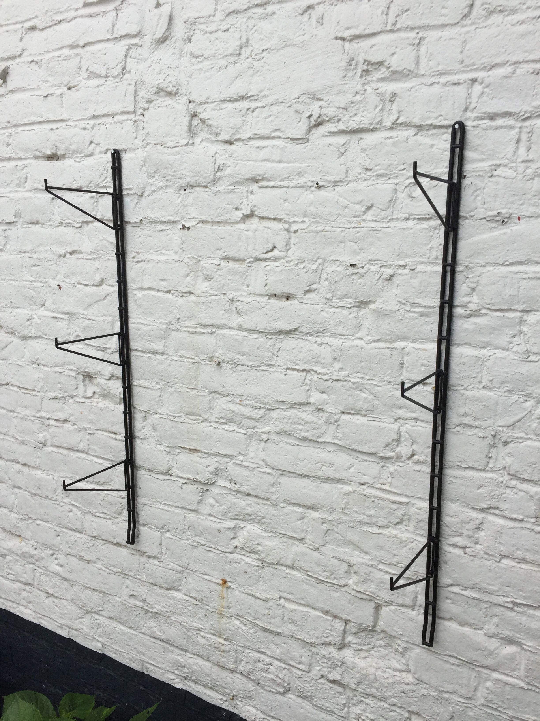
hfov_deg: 48.2
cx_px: 270
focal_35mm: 29
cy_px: 360
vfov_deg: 61.7
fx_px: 603
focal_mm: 4.15
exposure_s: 1/706
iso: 32
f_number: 2.2
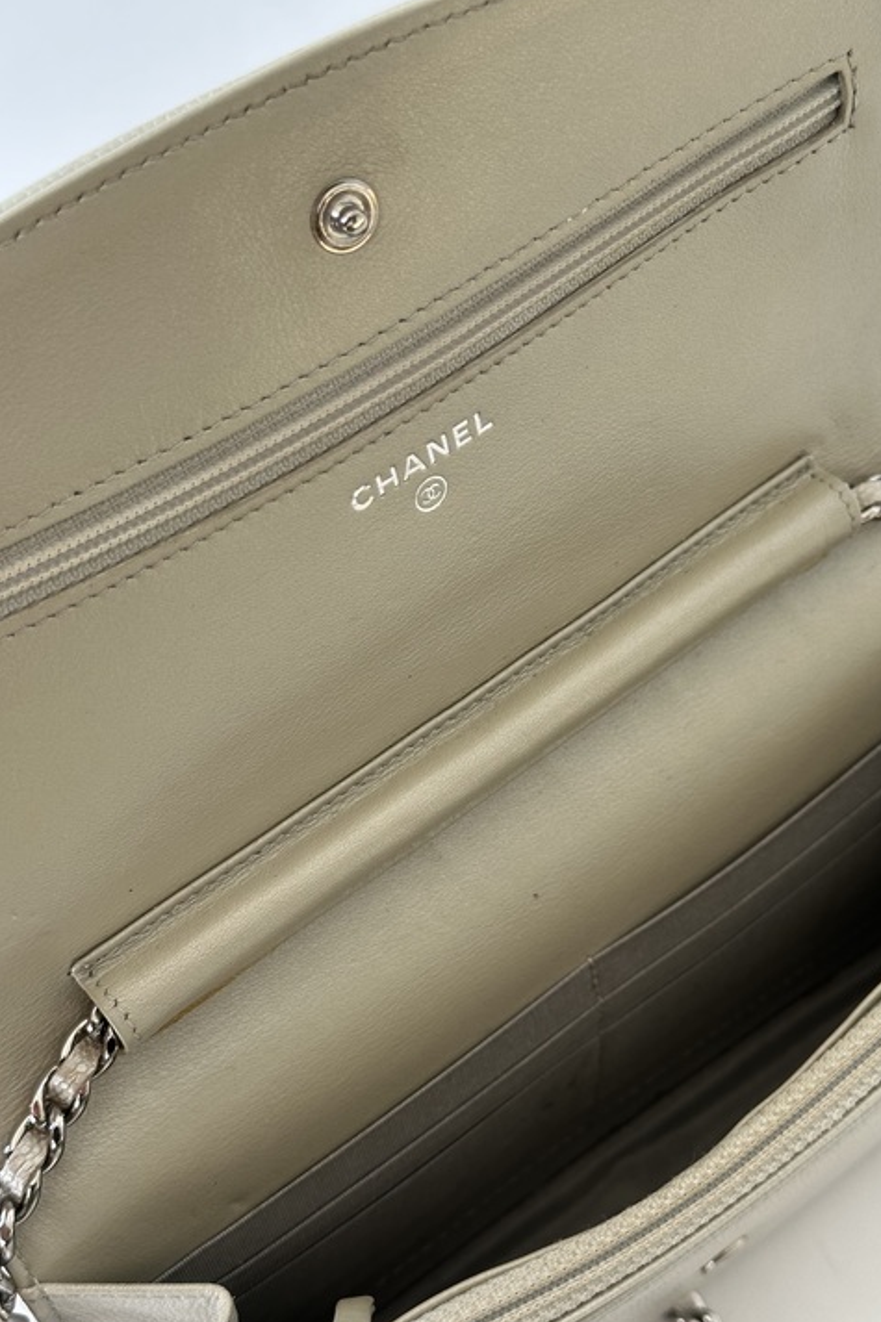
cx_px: 523
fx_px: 2057
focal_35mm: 56
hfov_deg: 24.1
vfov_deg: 35.6
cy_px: 727
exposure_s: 1/121
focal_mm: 6.86
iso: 50
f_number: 1.78
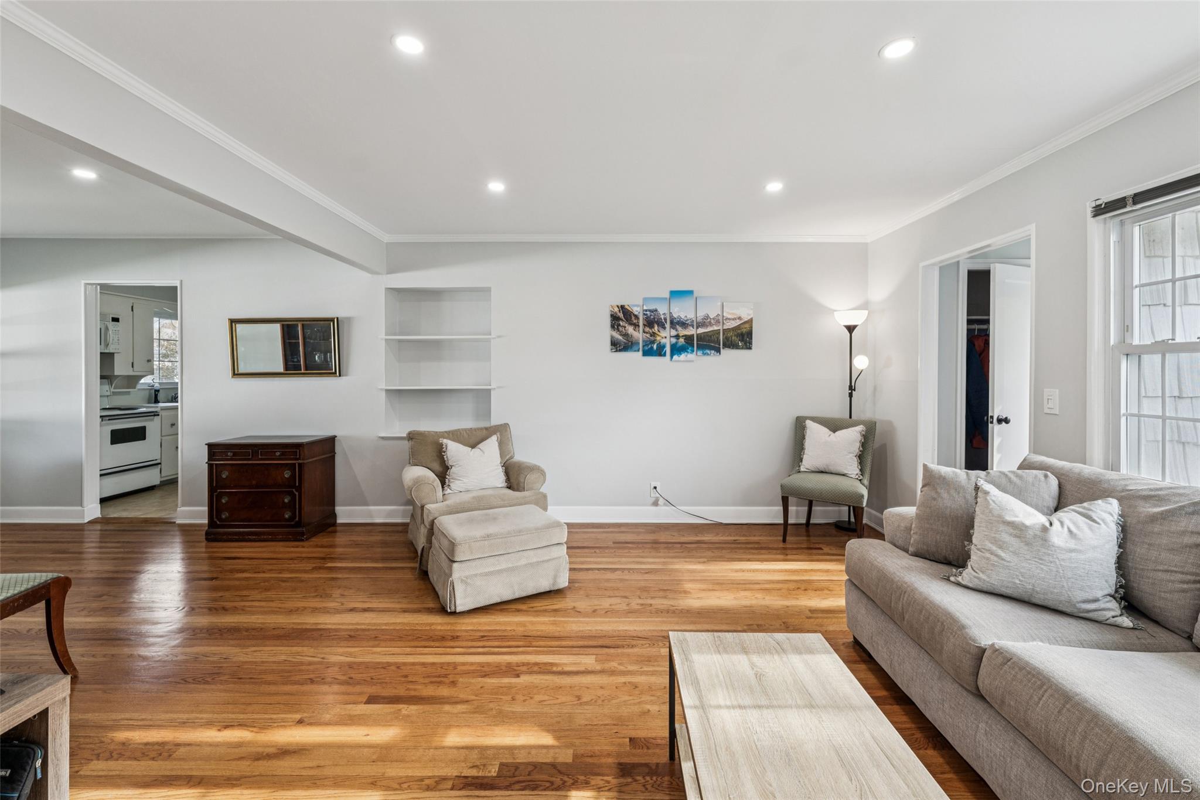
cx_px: 600
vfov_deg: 81.2
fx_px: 467
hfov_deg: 104.3
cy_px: 400
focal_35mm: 14
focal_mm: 14
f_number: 8
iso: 640
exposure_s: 1/50
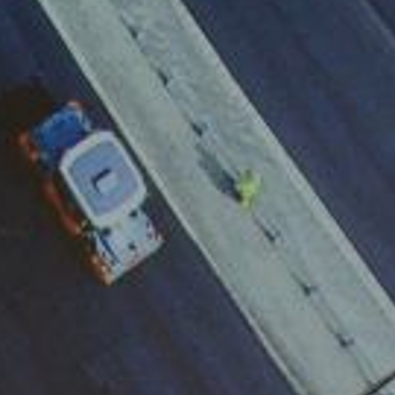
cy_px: 92
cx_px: 6
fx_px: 2634
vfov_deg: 8.6
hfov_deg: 8.5
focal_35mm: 204
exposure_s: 1/60
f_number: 7.1
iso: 2000
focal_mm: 18
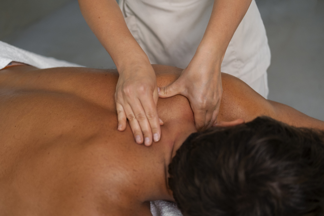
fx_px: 477
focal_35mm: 53
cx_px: 162
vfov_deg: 25.5
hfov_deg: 37.5
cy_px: 108
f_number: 2
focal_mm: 35
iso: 640
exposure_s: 1/400
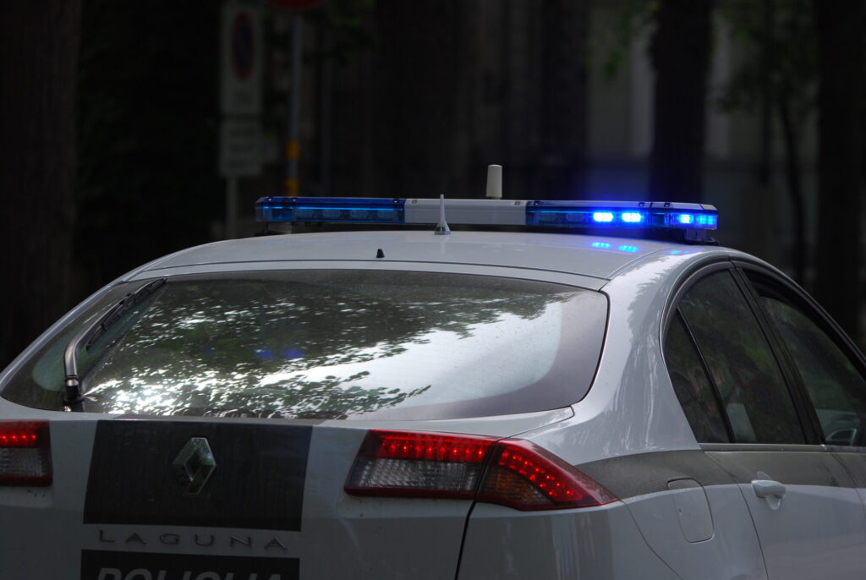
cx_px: 433
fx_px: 4698
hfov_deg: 10.5
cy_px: 290
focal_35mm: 195
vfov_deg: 7.1
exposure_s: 1/1000
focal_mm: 130
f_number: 4
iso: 160
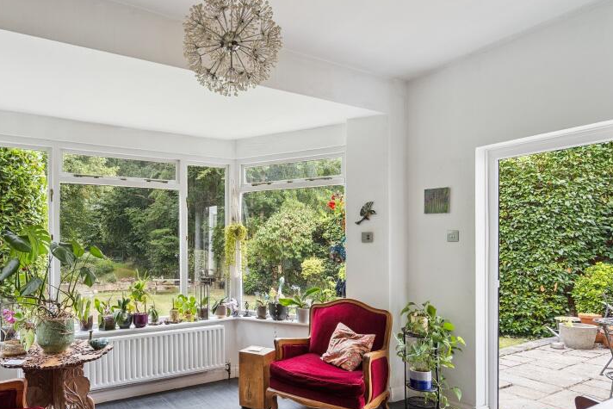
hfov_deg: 74.0
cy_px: 245
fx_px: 392
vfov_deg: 54.7
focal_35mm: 23
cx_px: 210
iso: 640
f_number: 5.6
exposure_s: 1/20
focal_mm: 16
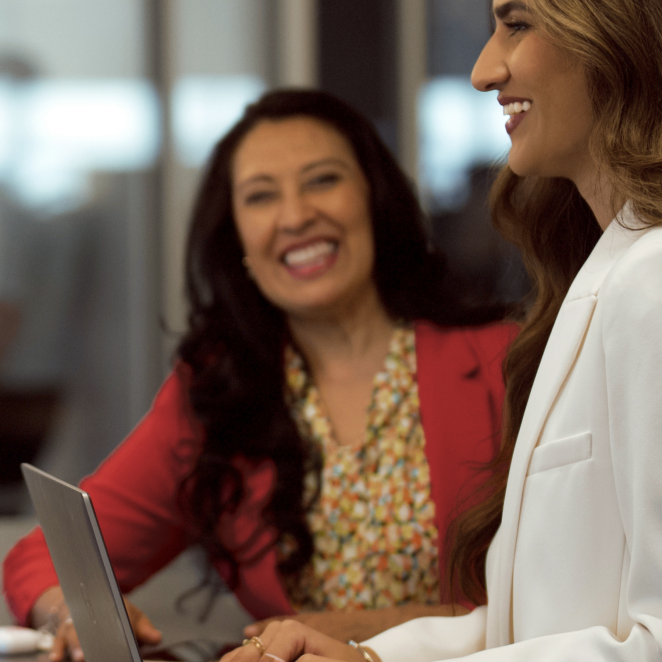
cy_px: 270
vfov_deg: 8.6
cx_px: -118
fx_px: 4414
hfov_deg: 8.5
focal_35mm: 204
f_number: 1.3
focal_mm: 50
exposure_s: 1/640
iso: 320
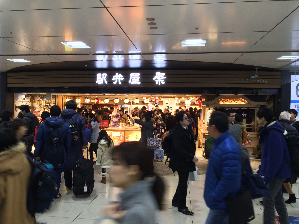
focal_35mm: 29
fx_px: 250
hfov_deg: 61.7
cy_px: 112
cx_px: 150
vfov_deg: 48.2
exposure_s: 1/30
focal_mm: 4.15
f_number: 2.2
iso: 40
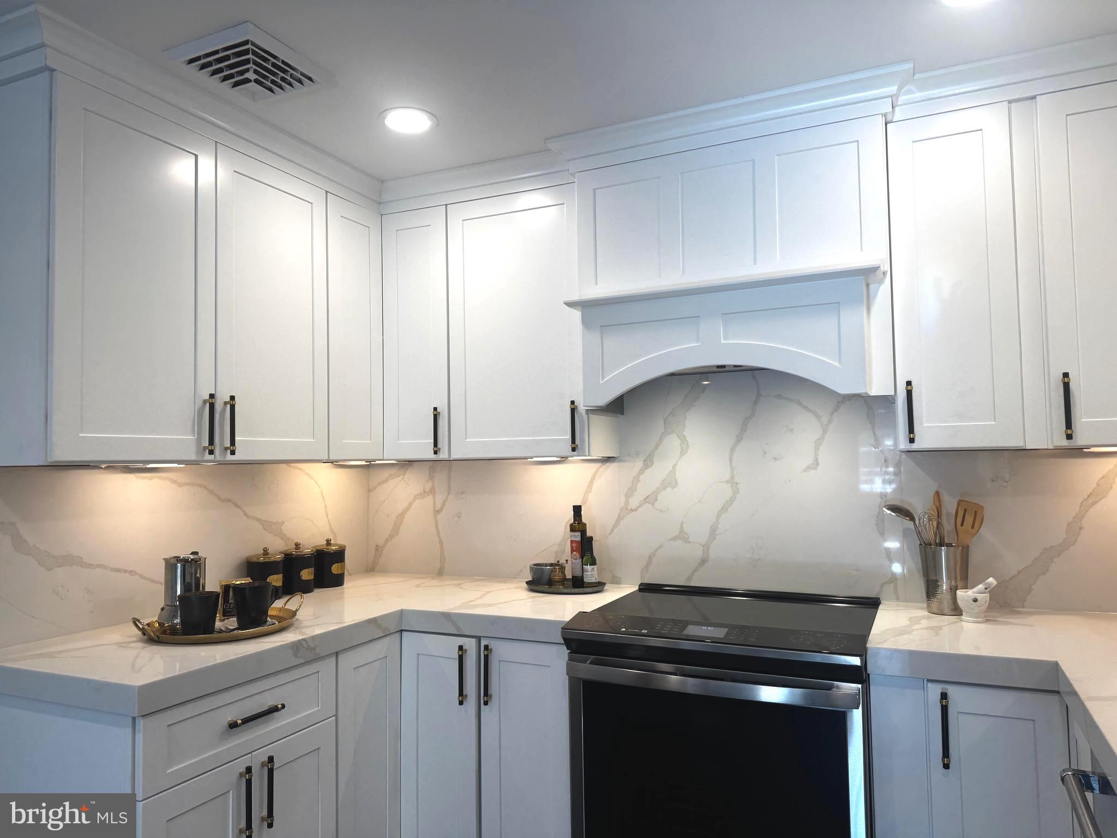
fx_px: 774
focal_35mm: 24
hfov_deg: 71.6
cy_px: 419
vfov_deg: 56.8
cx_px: 558
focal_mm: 6.76
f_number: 1.78
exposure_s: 1/129
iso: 50
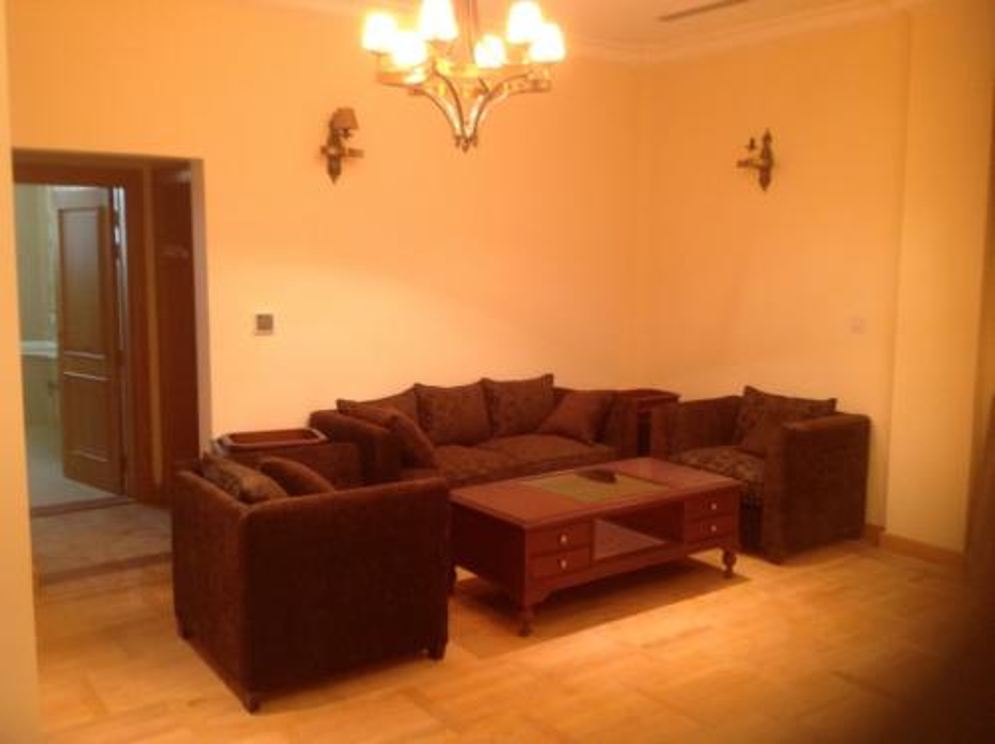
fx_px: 1005
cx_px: 498
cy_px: 372
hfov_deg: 52.7
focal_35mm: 35
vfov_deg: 40.6
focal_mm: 4.28
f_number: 2.4
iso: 160
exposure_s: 1/17
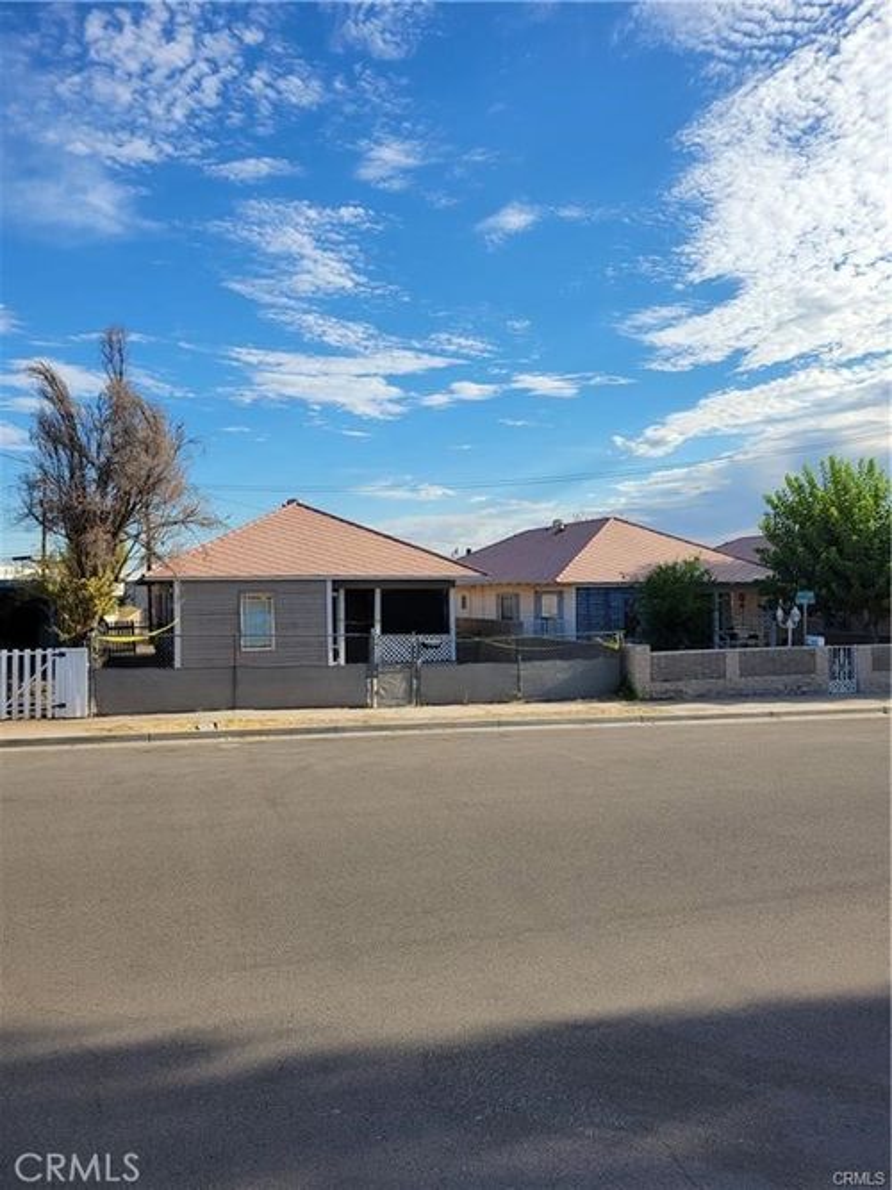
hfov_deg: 53.0
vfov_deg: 67.3
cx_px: 446
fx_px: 894
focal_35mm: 26
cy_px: 595
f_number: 1.8
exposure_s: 1/1824
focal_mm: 5.4
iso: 40
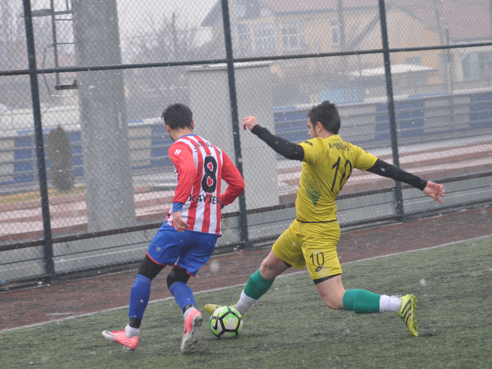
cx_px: 232
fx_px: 1990
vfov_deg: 10.6
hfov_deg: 14.1
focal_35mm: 140
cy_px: 184
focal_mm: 86
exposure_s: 1/320
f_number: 4.5
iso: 400
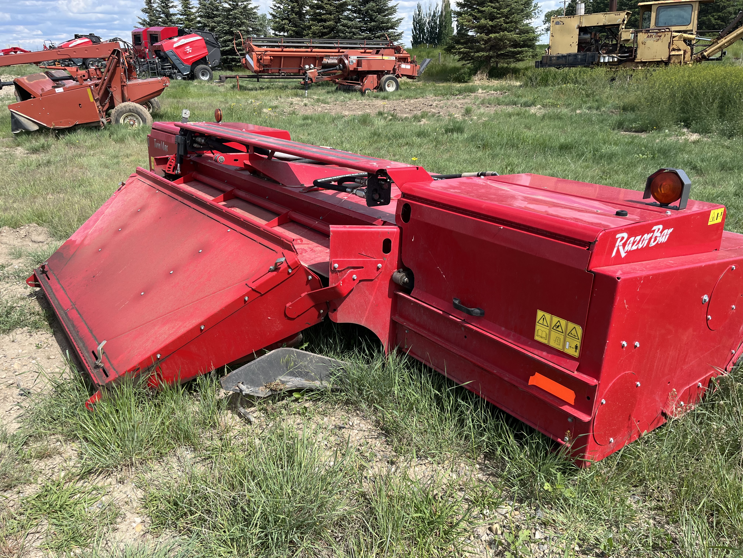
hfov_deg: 67.3
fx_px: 558
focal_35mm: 26
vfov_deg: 53.1
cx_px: 372
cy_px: 279
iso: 50
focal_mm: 5.1
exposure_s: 1/1832
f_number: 1.6
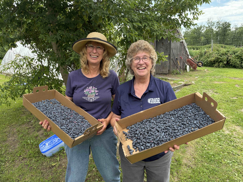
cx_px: 122
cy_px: 91
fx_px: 183
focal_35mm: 26
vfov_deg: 53.1
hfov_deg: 67.3
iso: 50
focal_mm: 5.96
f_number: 1.6
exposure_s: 1/553
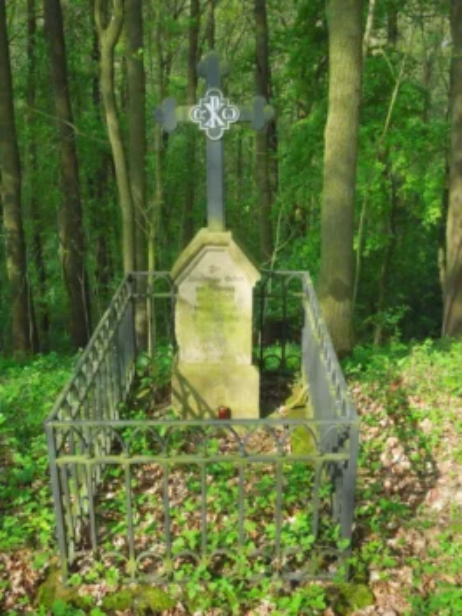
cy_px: 308
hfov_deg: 36.8
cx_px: 231
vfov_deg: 47.9
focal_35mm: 39
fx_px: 694
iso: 3200
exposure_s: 1/1250
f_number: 7.6
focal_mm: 7
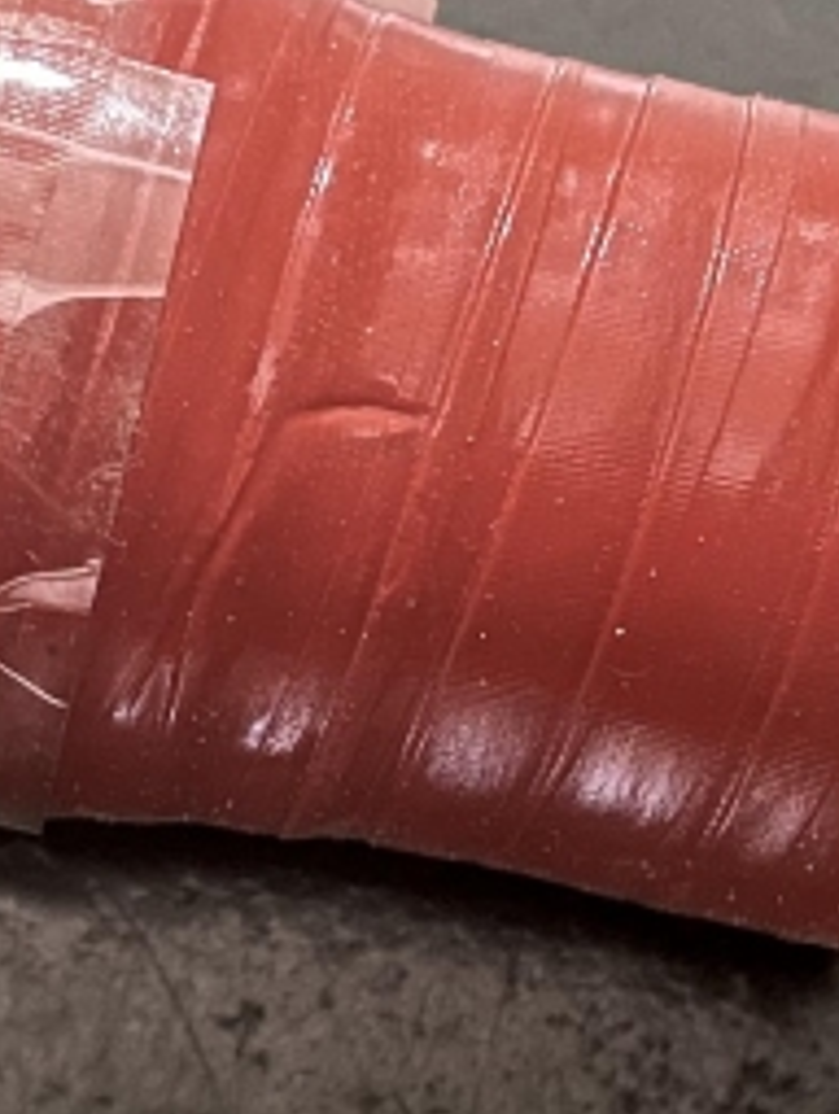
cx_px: 101
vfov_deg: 19.4
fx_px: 3256
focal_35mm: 101
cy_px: 476
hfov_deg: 14.5
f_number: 1.5
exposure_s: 1/20
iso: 1000
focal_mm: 5.7
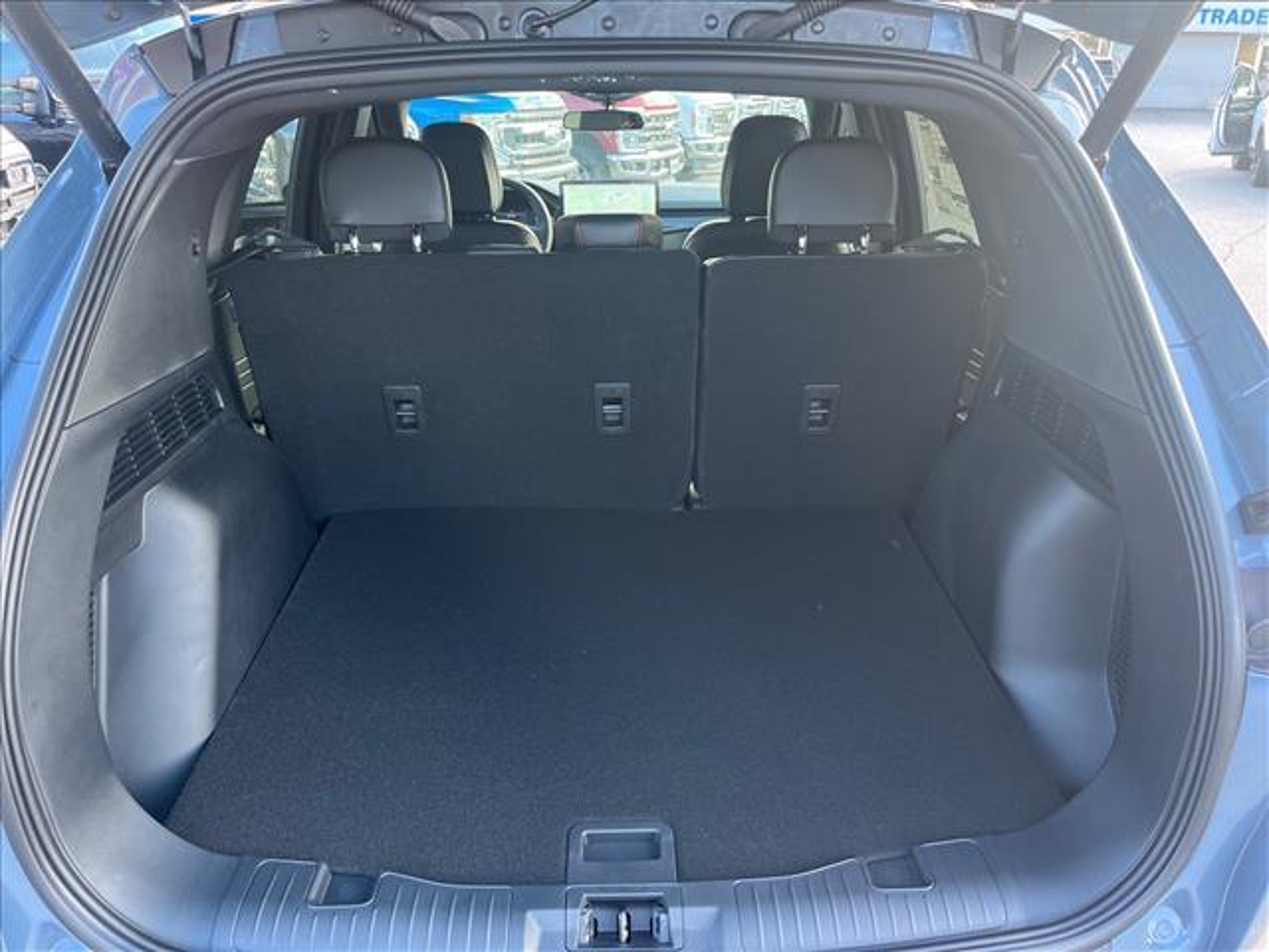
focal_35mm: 26
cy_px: 476
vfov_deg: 53.1
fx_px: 953
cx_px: 634
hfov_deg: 67.3
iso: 125
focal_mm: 5.1
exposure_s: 1/121
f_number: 1.6
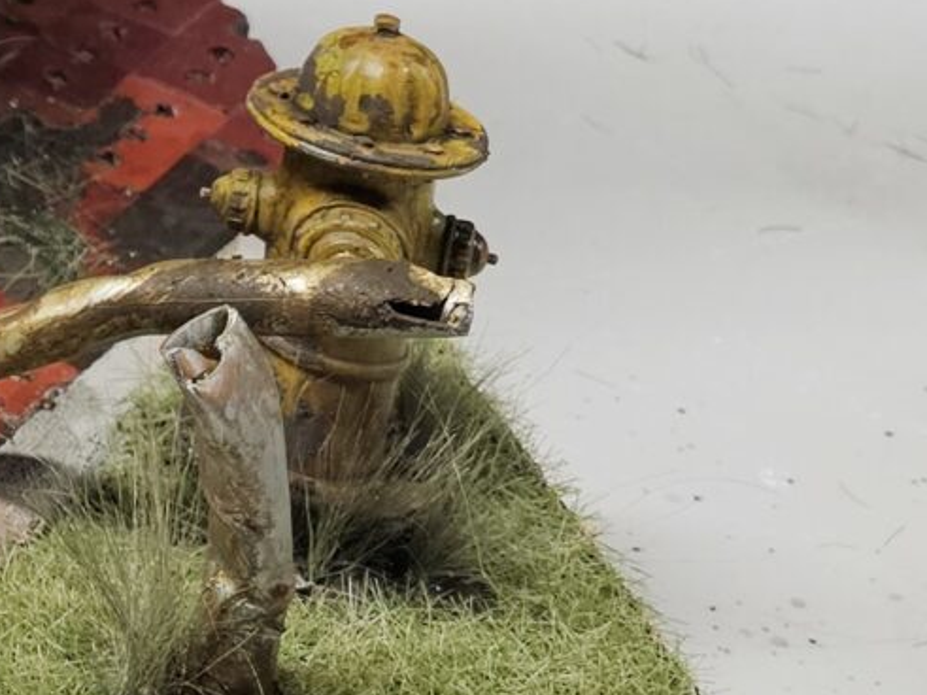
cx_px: -1142
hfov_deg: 13.2
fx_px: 3213
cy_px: -465
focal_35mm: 120
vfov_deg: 11.6
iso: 400
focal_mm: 6.3
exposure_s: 1/120
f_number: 1.7
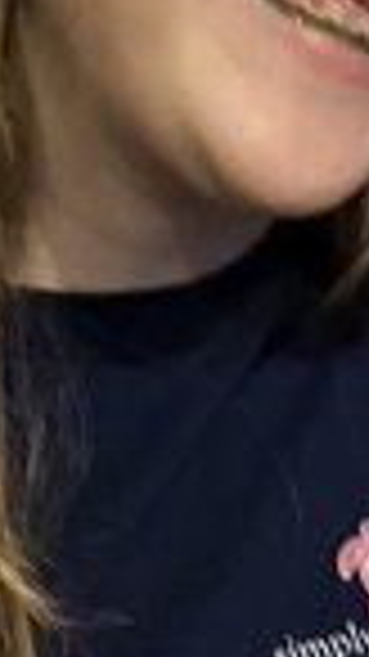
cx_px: 767
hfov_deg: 9.7
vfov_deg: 17.6
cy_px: -162
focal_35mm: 115
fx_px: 2003
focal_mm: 2.87
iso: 400
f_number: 2.2
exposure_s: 1/30
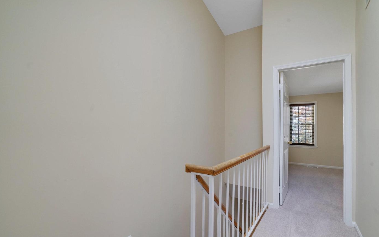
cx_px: 191
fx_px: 176
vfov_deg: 67.9
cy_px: 125
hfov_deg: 94.4
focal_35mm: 17
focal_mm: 16
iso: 1250
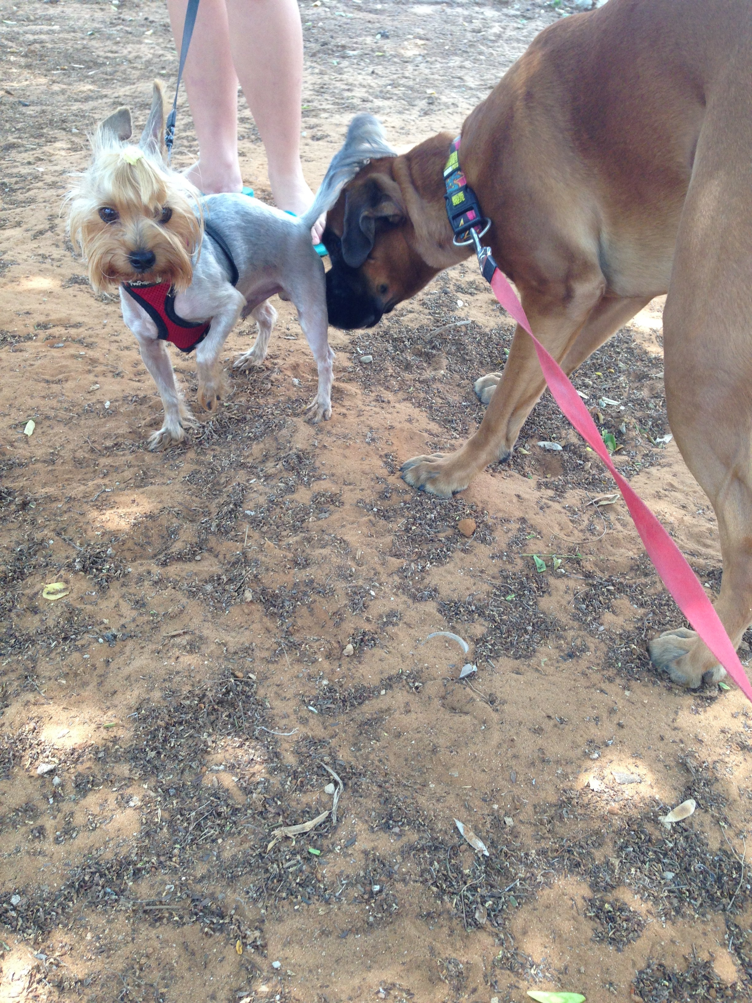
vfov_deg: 55.4
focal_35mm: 33
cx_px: 376
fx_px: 956
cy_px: 502
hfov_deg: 42.9
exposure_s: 1/120
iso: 80
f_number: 2.4
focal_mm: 4.12
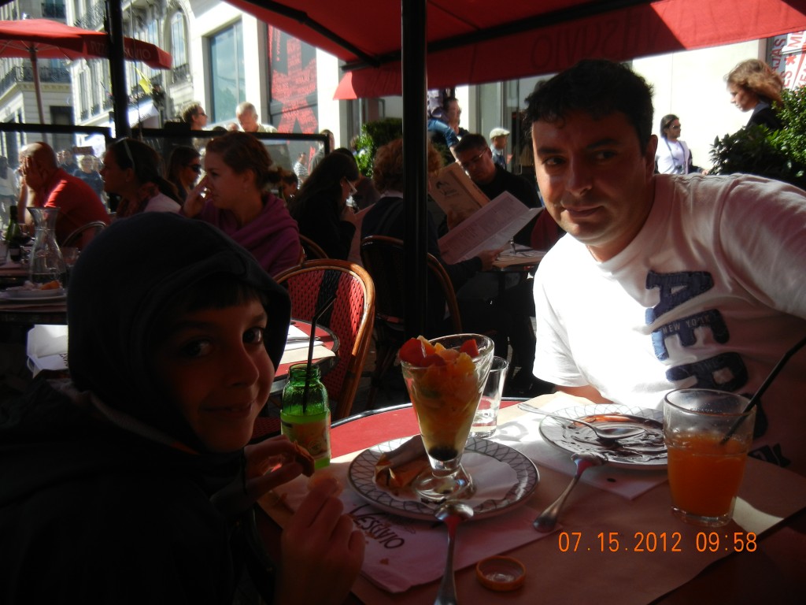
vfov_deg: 46.8
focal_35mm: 30
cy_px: 302
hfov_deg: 60.0
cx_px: 403
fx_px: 699
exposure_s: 1/260
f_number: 7
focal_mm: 5.4
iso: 160
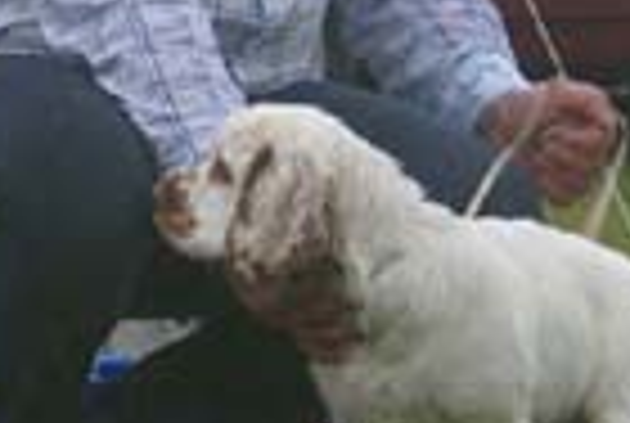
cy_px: -74
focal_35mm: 598
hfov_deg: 3.4
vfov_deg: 2.3
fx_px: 10487
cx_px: -351
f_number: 5.6
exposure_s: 1/125
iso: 125
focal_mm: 70
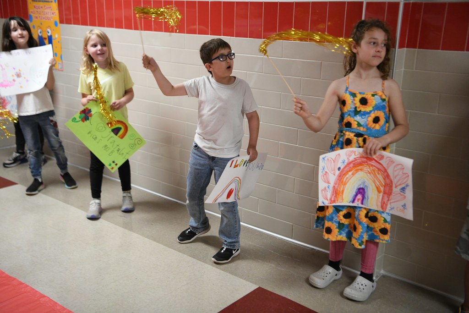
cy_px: 156
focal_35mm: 42
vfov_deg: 31.9
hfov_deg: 46.4
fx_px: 547
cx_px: 234
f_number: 3.2
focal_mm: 42
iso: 3200
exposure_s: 1/200
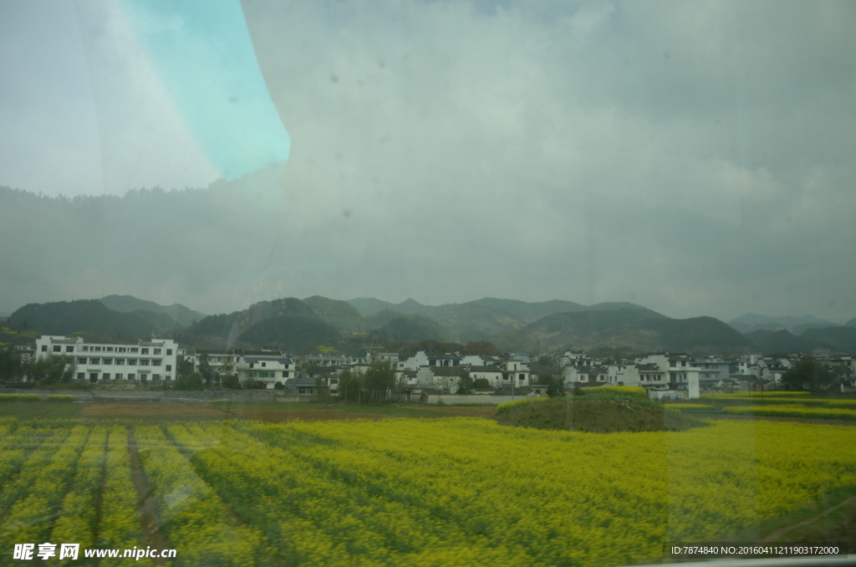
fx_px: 641
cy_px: 284
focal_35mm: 27
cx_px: 428
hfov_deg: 67.5
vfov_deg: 47.7
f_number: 5.6
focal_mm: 18
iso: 160
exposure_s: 1/125
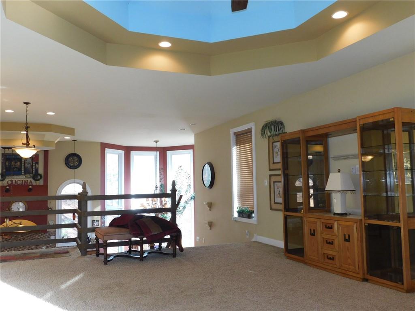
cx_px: 208
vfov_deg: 46.8
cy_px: 156
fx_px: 360
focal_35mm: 30
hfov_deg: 60.0
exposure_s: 1/30
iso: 200
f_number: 3.2
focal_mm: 5.3
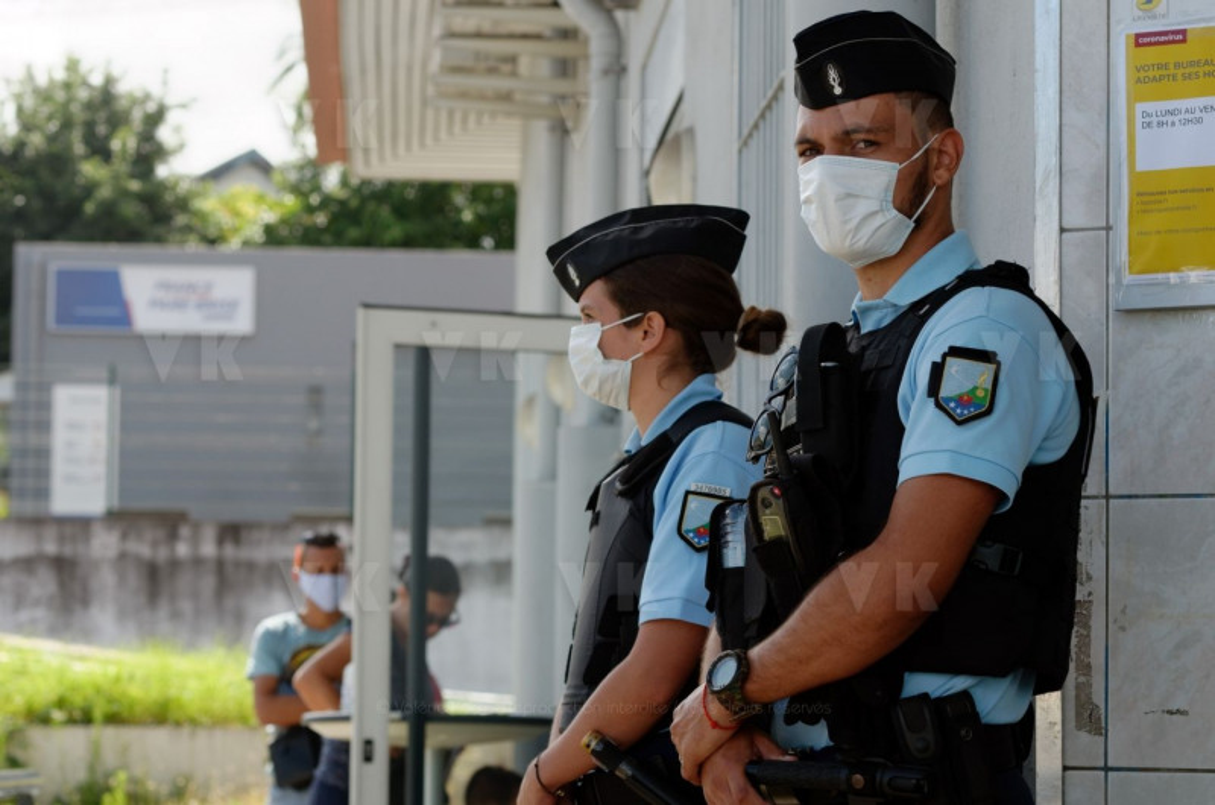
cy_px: 402
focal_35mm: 112
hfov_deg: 18.2
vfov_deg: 12.1
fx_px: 3789
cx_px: 608
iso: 200
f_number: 5.6
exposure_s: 1/500
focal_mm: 75
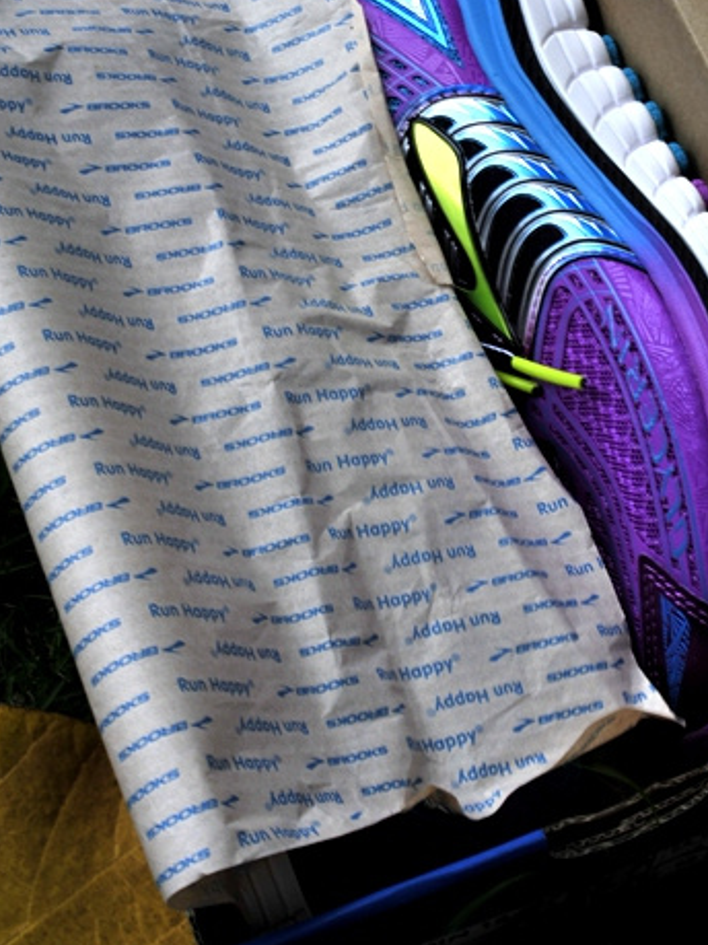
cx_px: 444
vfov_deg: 25.5
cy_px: 303
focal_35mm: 76
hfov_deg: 19.3
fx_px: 2074
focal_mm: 55
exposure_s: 1/13
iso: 200
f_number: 22
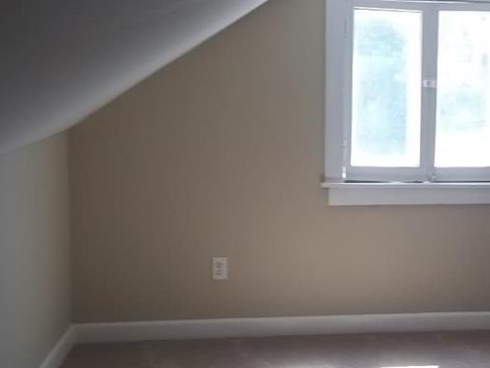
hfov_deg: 28.5
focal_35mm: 65
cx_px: 456
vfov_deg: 22.6
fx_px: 920
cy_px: 202
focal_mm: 5.7
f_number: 2.9
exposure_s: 1/80
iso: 64
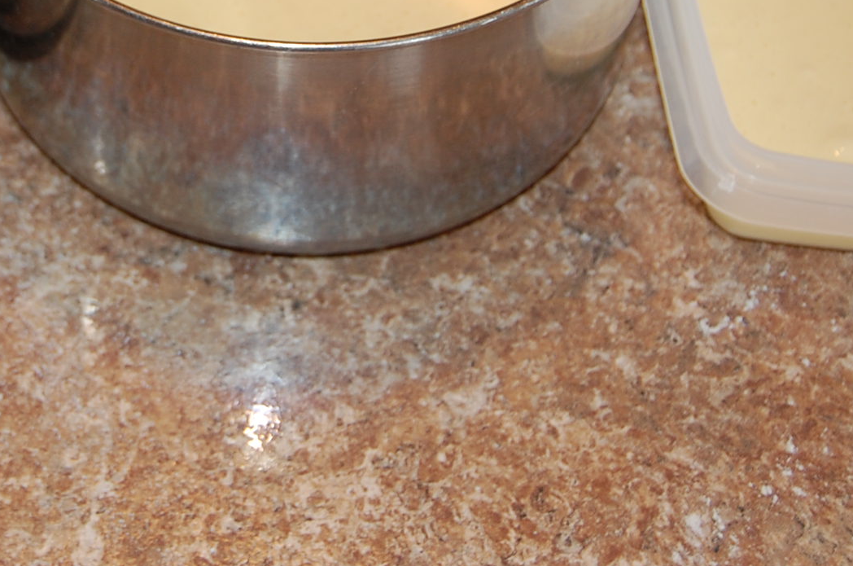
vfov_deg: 13.4
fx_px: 2367
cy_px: -33
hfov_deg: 20.1
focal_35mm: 100
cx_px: 107
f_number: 4.5
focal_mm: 31
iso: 400
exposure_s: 1/60
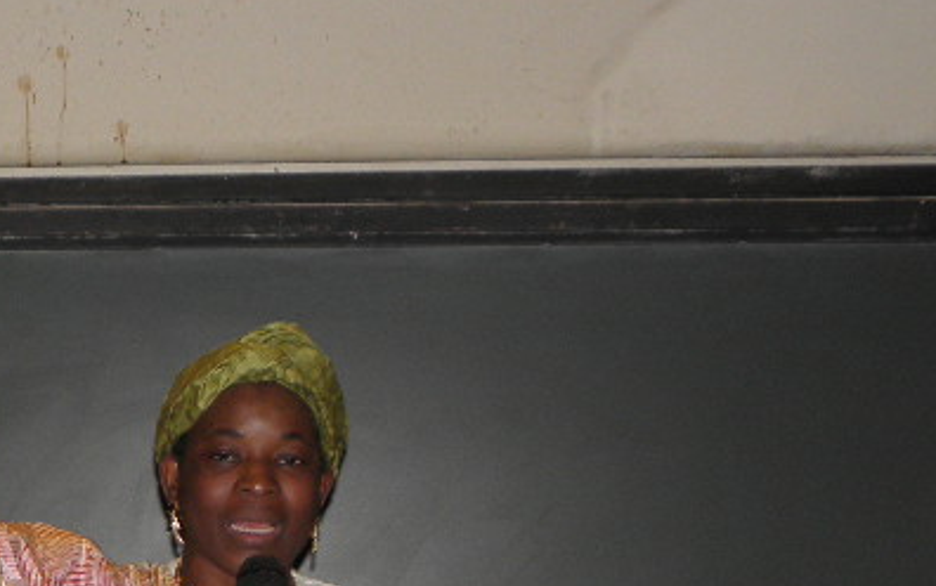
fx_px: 2884
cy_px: 898
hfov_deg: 17.5
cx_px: -217
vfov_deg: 11.1
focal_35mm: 113
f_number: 3
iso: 100
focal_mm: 5.9
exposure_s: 1/30
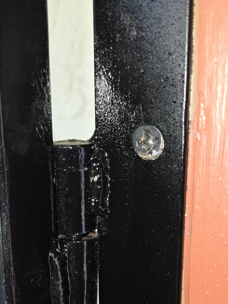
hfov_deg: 32.8
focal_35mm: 44
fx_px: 386
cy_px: 219
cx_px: 100
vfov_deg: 41.9
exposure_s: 1/40
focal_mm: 5.4
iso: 125
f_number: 1.8
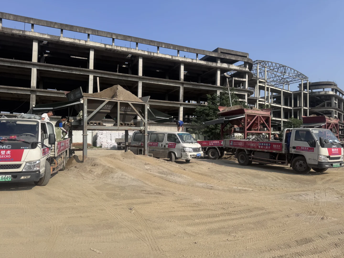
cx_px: 172
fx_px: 239
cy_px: 129
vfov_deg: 56.8
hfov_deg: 71.6
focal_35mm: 24
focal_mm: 6.76
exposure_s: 1/4310
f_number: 1.78
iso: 80
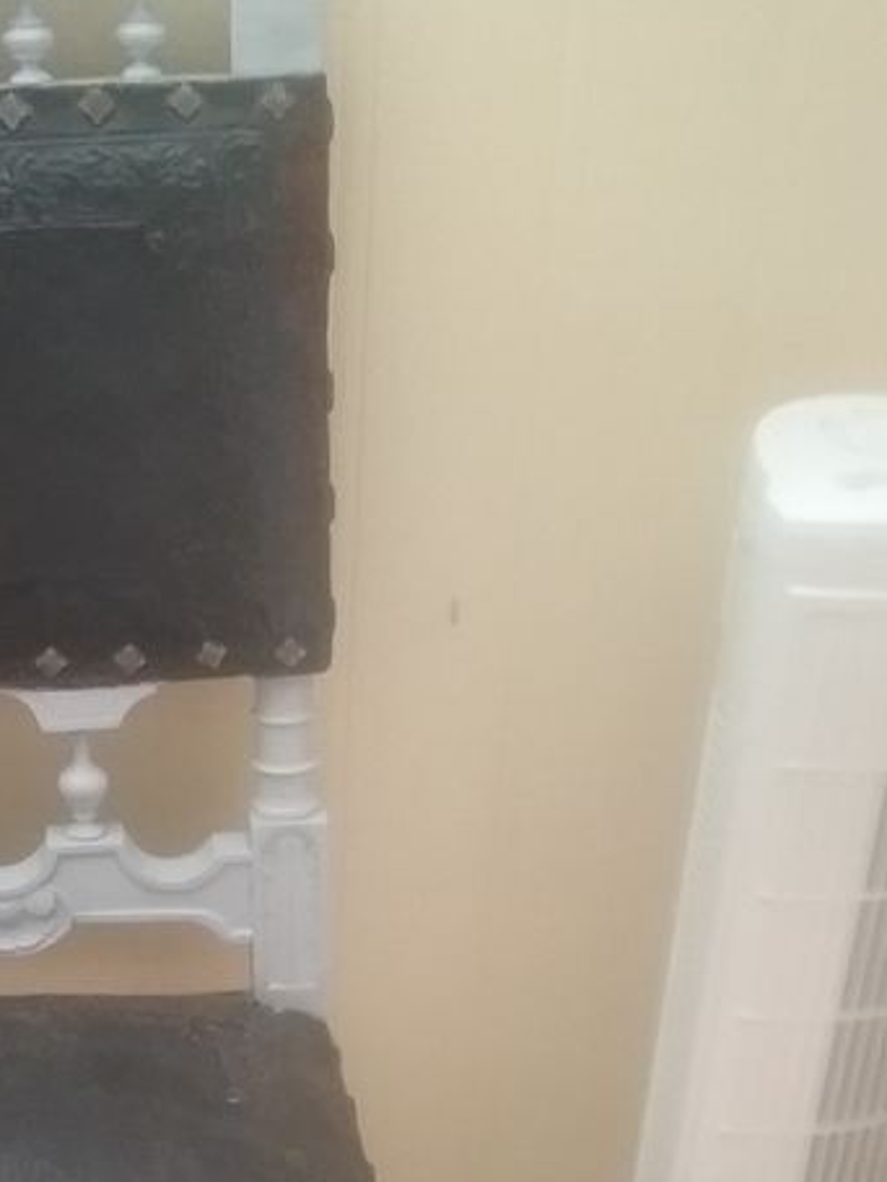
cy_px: 985
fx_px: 2323
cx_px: 117
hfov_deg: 21.2
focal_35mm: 68
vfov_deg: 27.8
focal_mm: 3.3
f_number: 2.2
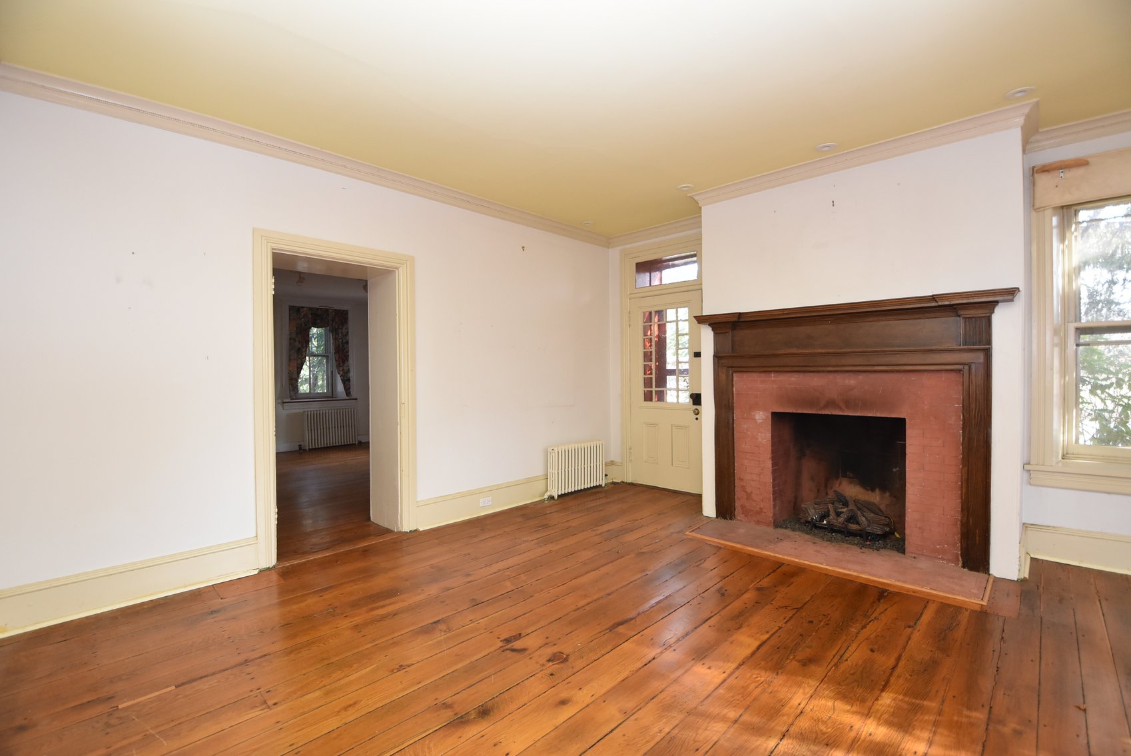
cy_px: 378
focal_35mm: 15
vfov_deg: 77.4
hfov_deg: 100.3
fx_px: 472
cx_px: 566
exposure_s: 1/60
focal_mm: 10
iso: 900
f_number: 4
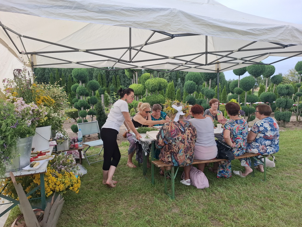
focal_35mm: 23
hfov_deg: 73.9
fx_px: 201
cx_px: 151
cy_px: 114
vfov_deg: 58.9
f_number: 1.8
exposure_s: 1/703
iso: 50
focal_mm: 5.54
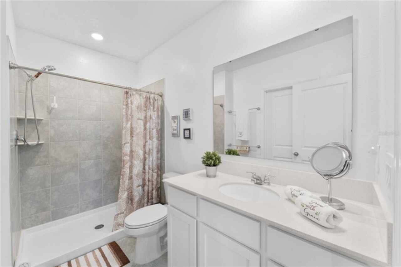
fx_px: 156
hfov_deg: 104.3
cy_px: 134
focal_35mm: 14
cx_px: 200
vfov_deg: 81.1
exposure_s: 1/3
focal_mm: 14
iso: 320
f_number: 8
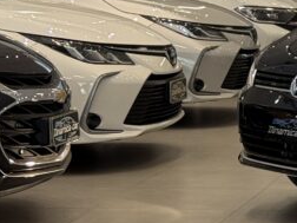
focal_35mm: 195
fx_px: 1673
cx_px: 561
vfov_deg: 7.6
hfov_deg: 9.6
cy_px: 20
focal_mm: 6.76
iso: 80
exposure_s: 1/60
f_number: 1.78
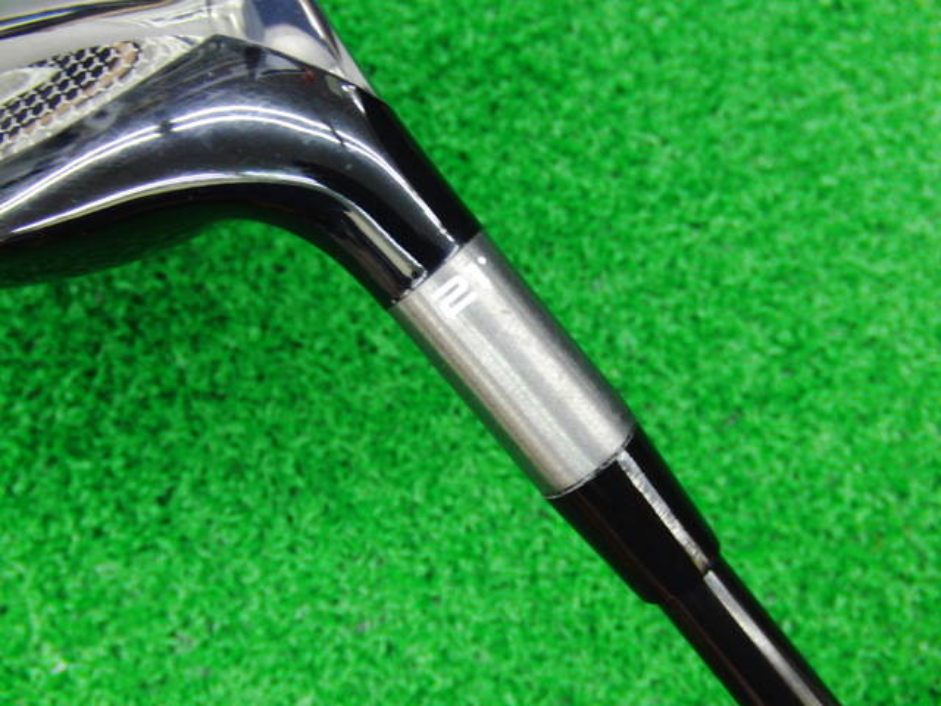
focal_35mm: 37
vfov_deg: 38.7
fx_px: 1006
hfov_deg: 50.1
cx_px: 470
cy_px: 353
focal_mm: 6.42
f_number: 3.6
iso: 400
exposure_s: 1/20
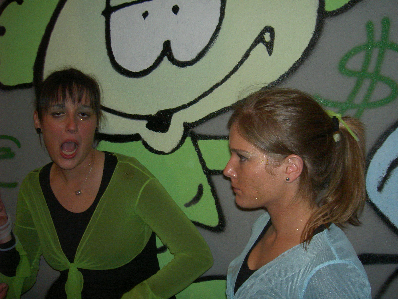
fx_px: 448
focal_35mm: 39
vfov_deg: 36.8
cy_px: 150
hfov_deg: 47.9
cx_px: 199
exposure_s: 1/59.5
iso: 100
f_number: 2.8
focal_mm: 8
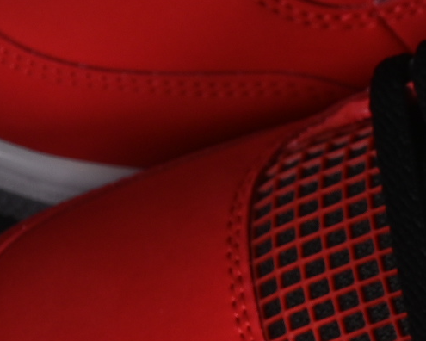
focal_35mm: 396
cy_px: 64
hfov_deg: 4.8
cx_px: 755
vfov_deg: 3.9
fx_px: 4993
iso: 160
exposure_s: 1/60
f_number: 7.1
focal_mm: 50
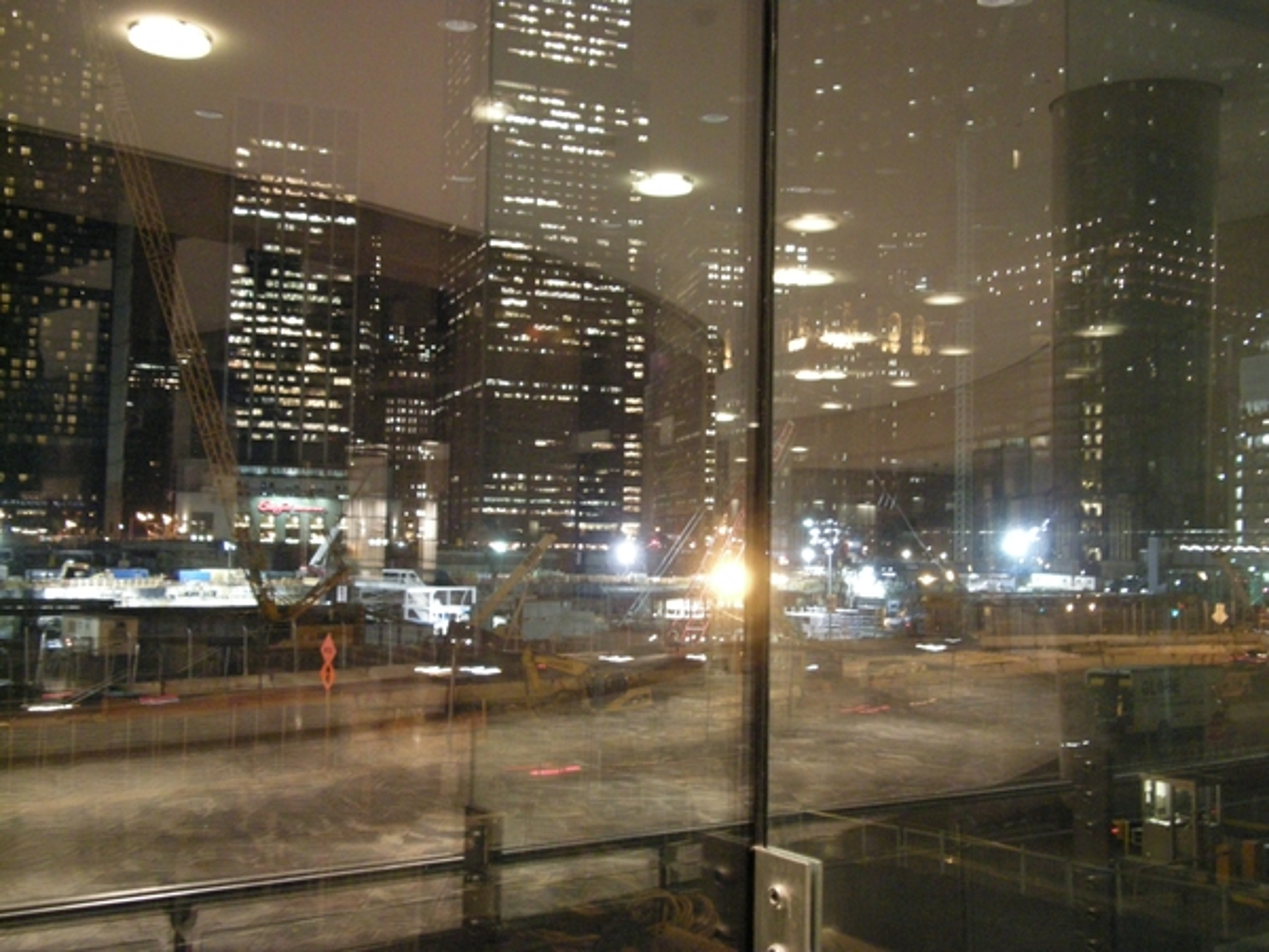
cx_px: 634
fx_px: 1356
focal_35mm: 37
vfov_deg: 38.7
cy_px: 476
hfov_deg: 50.1
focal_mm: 7.9
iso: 682
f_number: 2.8
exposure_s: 1/8
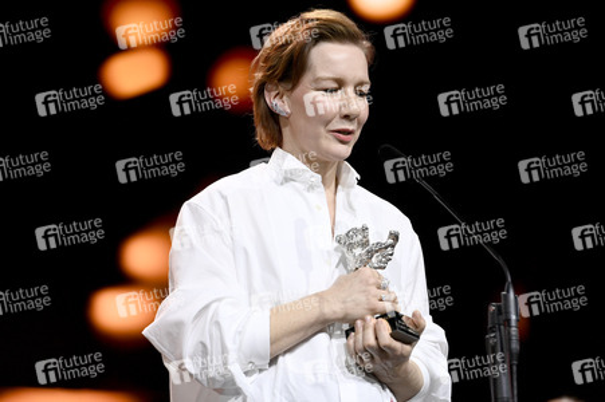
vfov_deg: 6.9
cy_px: 201
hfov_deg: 10.3
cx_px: 302
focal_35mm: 200
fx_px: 3359
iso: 4000
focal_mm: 200
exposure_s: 1/250
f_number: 5
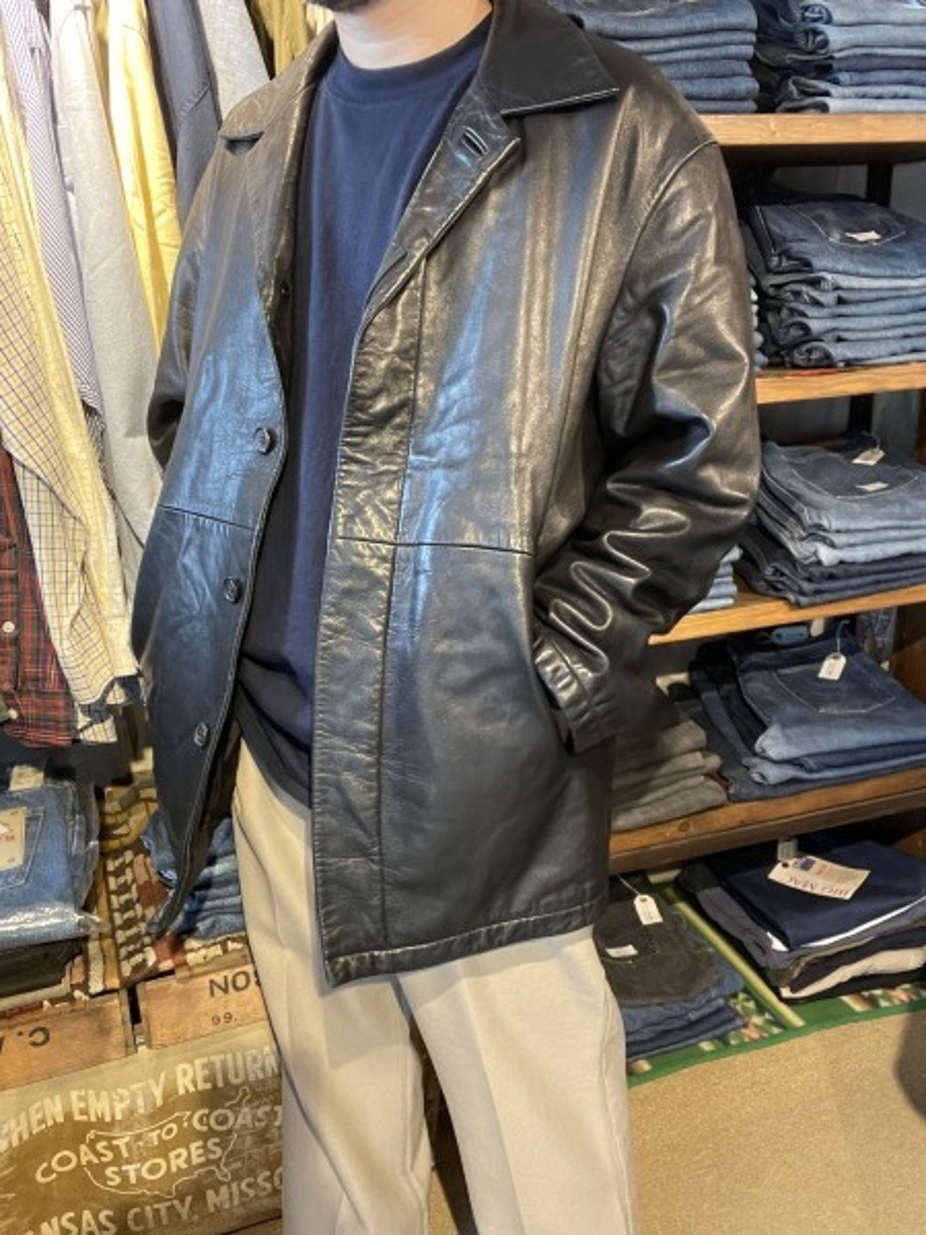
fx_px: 1070
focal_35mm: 30
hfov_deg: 46.8
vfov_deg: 60.0
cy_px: 618
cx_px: 463
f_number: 2.2
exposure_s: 1/25
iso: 320
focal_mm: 2.71
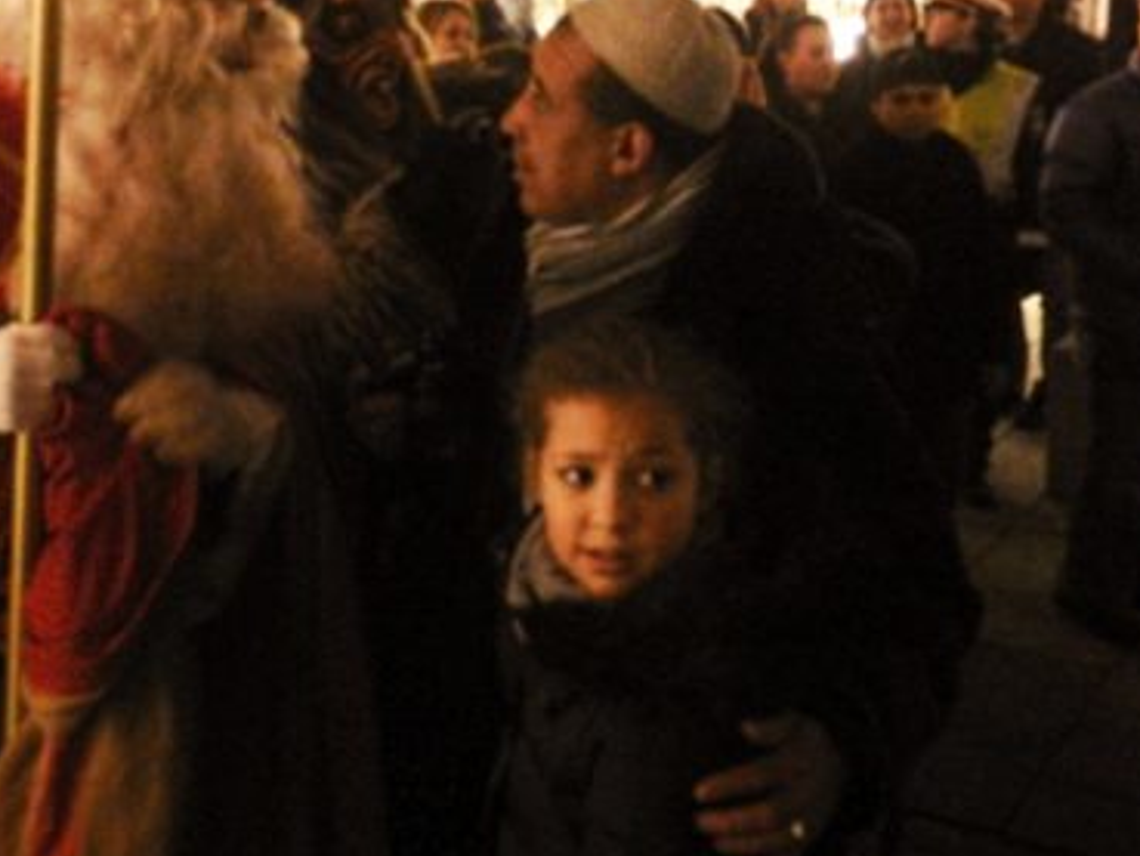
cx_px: 297
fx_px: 1713
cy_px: 213
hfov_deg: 36.0
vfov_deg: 27.7
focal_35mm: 52
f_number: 3.5
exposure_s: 1/25
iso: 400
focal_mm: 4.5
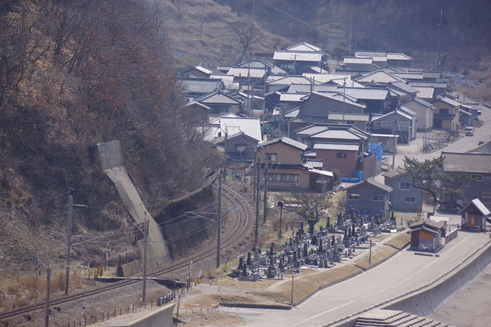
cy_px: 164
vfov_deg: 4.6
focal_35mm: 300
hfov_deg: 6.9
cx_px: 246
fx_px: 4091
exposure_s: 1/320
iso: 100
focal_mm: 200
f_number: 8
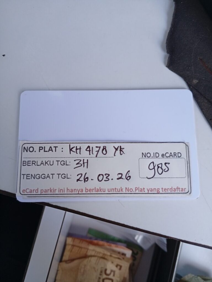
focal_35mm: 27
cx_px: 106
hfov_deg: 51.5
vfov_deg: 65.2
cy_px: 141
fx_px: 220
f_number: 1.8
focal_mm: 3.98
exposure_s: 1/50
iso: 222
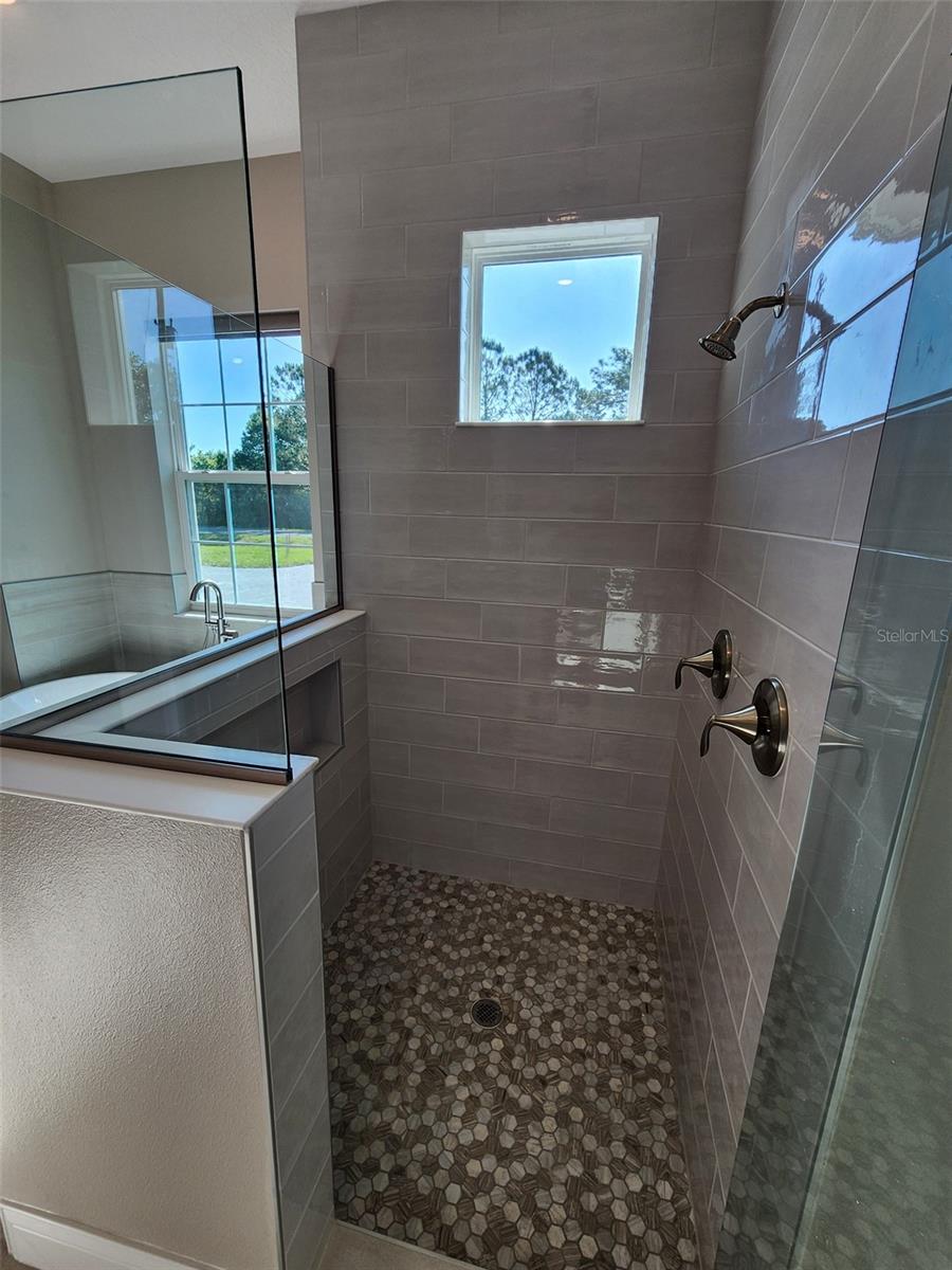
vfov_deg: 106.2
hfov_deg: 89.9
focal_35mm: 13
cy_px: 635
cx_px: 476
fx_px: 477
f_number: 2.2
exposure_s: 1/187
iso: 50
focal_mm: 2.2
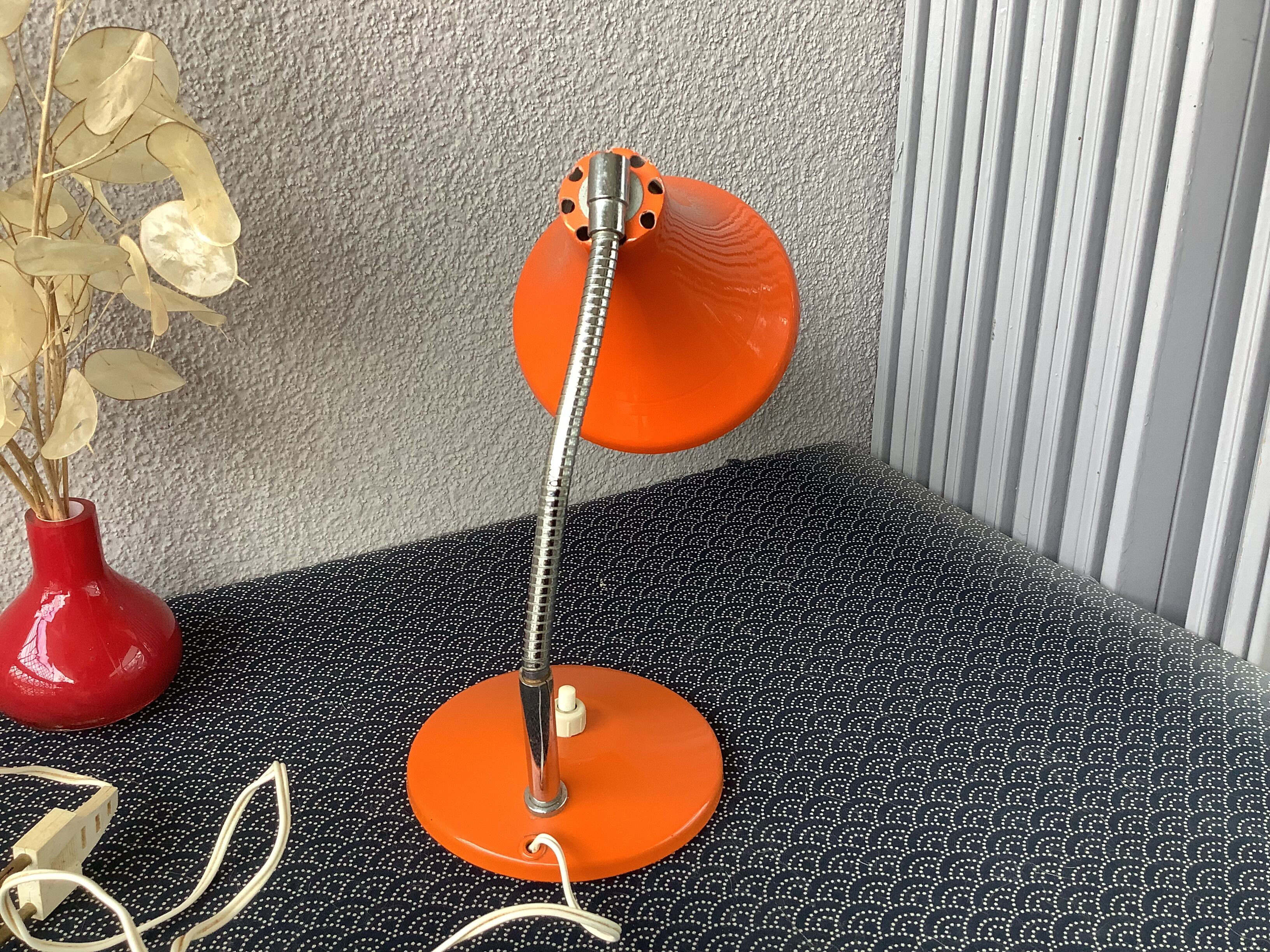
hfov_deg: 58.4
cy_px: 476
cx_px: 635
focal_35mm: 31
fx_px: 1137
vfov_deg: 45.4
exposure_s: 1/120
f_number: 2.4
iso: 80
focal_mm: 3.3
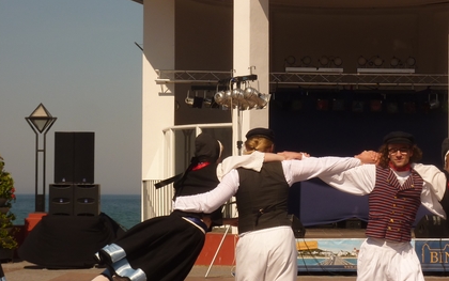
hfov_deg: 17.6
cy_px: 146
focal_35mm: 118
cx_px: 303
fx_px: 1445
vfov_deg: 11.1
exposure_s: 1/640
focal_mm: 12.8
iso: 80
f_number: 5.6
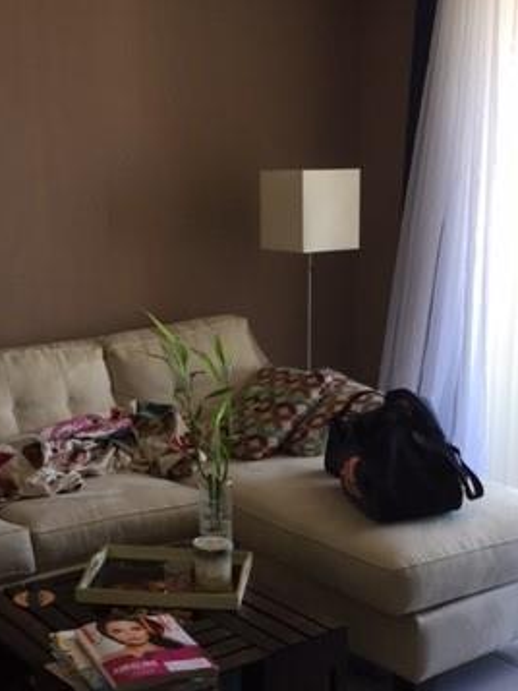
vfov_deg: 36.6
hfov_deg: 28.0
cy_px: 428
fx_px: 1037
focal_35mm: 52
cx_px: 211
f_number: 2.2
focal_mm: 4.15
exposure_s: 1/30
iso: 64
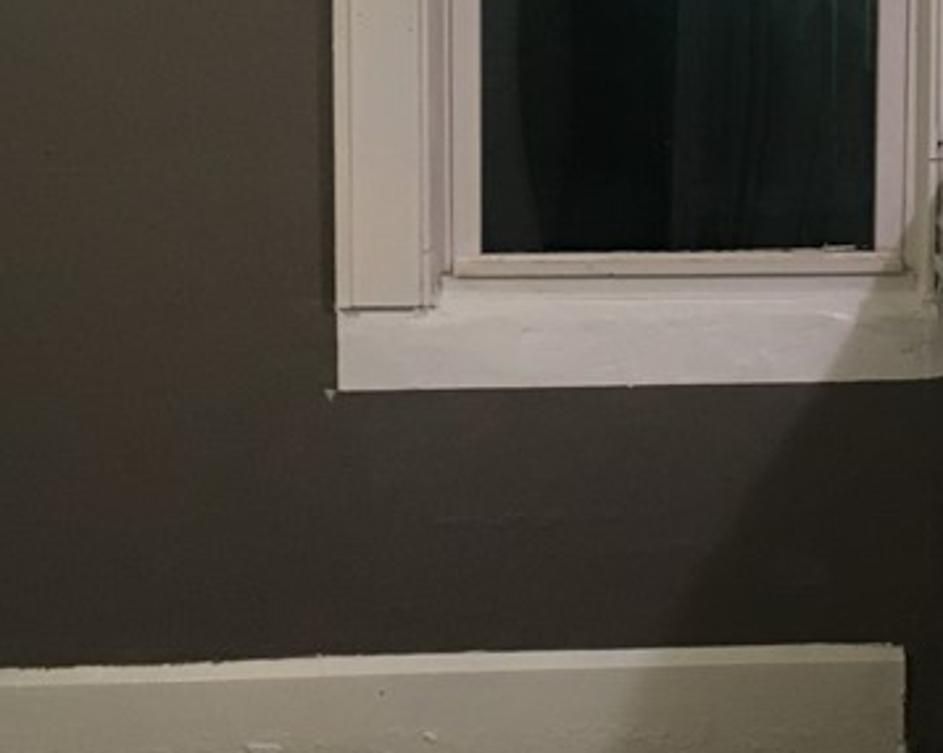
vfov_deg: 18.5
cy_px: 11
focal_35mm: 81
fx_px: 2259
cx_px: 795
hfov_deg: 23.1
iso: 160
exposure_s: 1/30
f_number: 2.2
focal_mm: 4.15
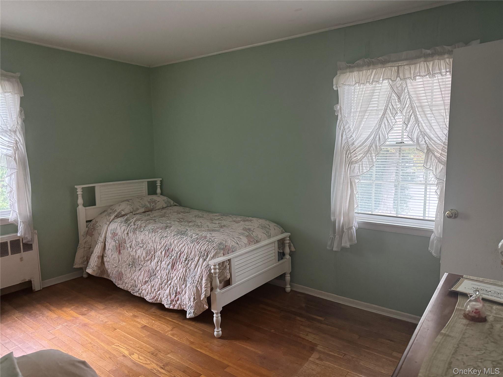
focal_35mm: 24
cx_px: 252
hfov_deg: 71.6
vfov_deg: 56.8
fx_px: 349
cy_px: 188
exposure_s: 1/60
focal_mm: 6.76
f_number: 1.78
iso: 800
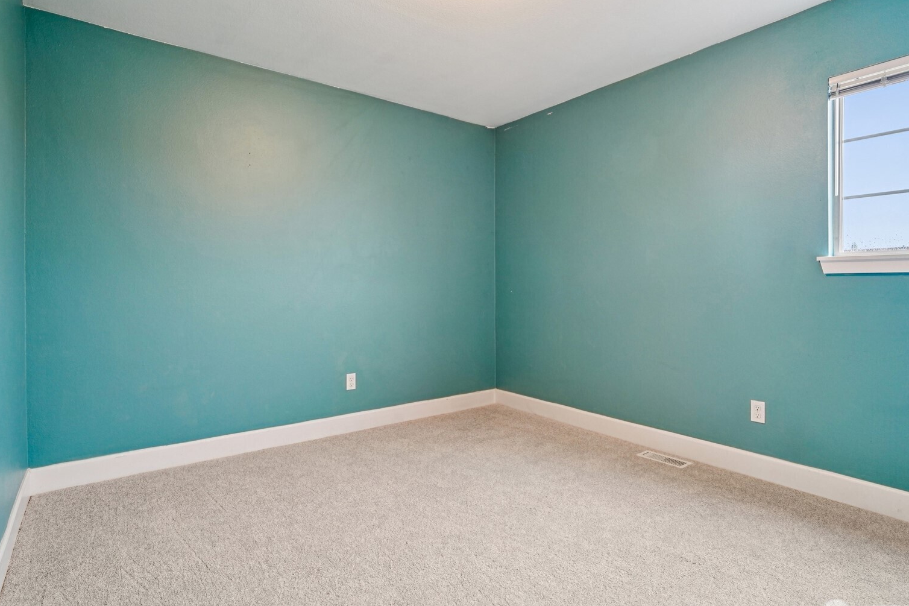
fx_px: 454
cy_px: 296
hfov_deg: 90.0
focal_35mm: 18
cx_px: 456
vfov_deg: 67.4
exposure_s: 1/13
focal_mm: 16
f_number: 8
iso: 1600
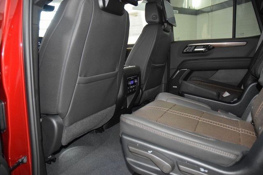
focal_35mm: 27
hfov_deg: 67.4
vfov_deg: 48.0
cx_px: 132
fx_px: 197
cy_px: 88
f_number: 3.5
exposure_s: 1/50
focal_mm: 18
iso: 3200
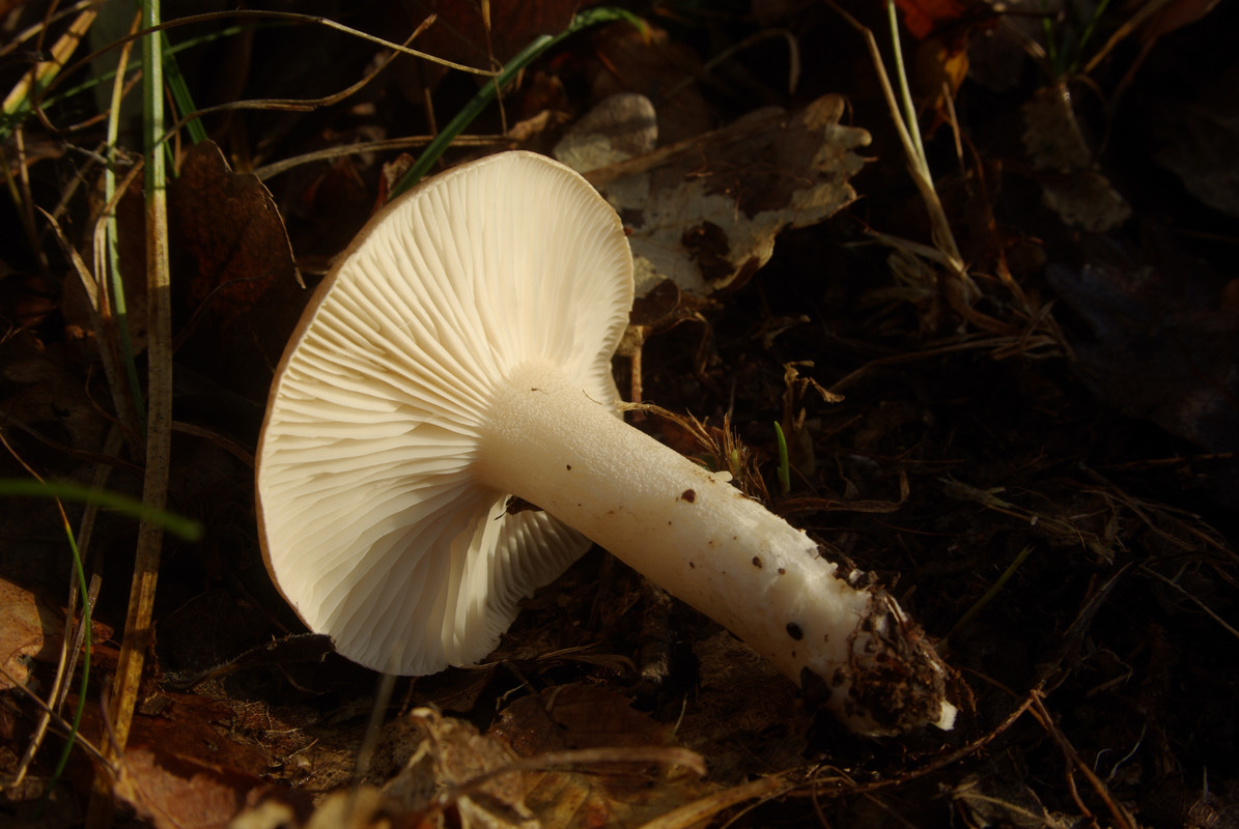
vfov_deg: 11.5
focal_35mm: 120
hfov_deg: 17.0
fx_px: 4135
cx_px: 620
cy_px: 414
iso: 100
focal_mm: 80
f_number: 16
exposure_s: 1/50
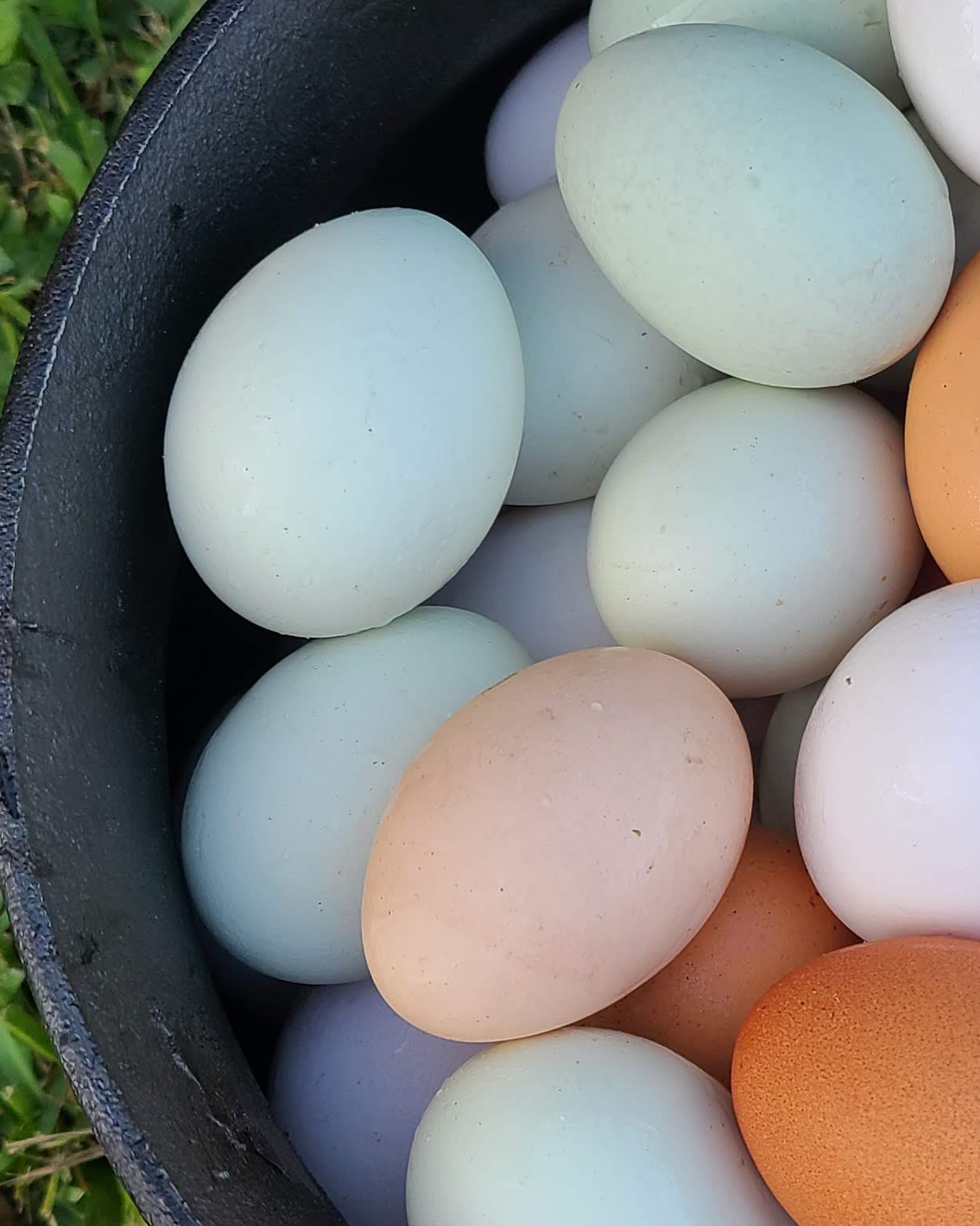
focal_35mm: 66
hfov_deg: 22.2
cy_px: 600
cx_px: 990
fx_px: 2393
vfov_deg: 28.7
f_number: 1.8
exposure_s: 1/269
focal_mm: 5.4
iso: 40
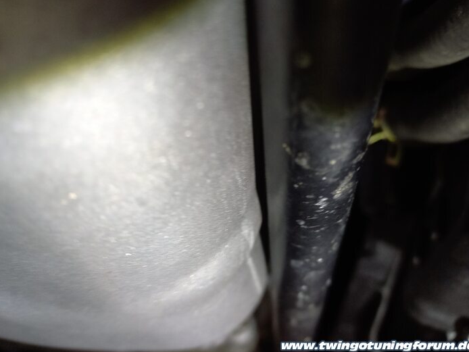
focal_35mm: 27
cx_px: 227
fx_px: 366
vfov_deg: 51.4
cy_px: 167
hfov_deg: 65.3
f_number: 1.8
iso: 160
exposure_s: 1/50
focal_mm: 4.65
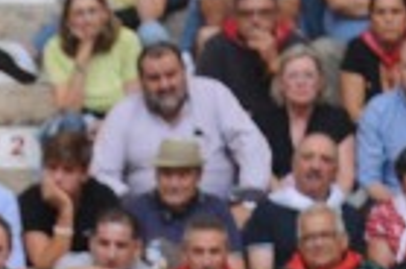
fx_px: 11162
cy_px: 760
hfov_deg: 2.1
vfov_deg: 1.4
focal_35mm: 992
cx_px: -301
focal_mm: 102
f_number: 2.8
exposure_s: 1/400
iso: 500
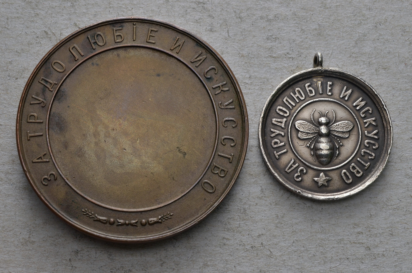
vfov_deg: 19.6
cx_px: 206
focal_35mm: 69
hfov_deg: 29.3
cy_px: 136
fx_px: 788
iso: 400
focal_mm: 46
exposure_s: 1/200
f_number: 14
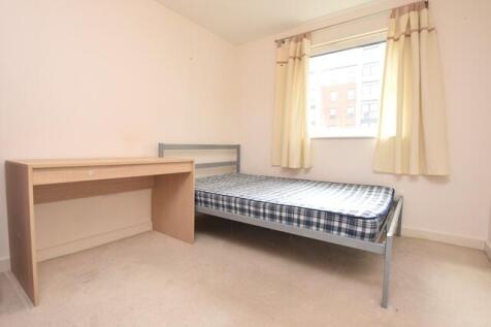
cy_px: 164
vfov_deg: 77.3
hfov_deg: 100.4
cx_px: 246
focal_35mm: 15
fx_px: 205
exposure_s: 1/125
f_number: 5.6
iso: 640
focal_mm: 10
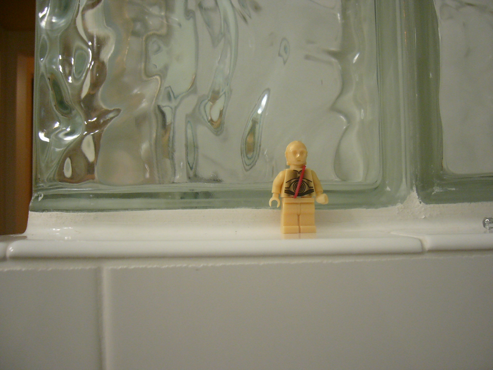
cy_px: 185
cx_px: 246
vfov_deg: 40.7
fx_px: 498
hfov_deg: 52.6
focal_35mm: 35
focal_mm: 5.8
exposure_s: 1/15
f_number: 2.8
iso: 200
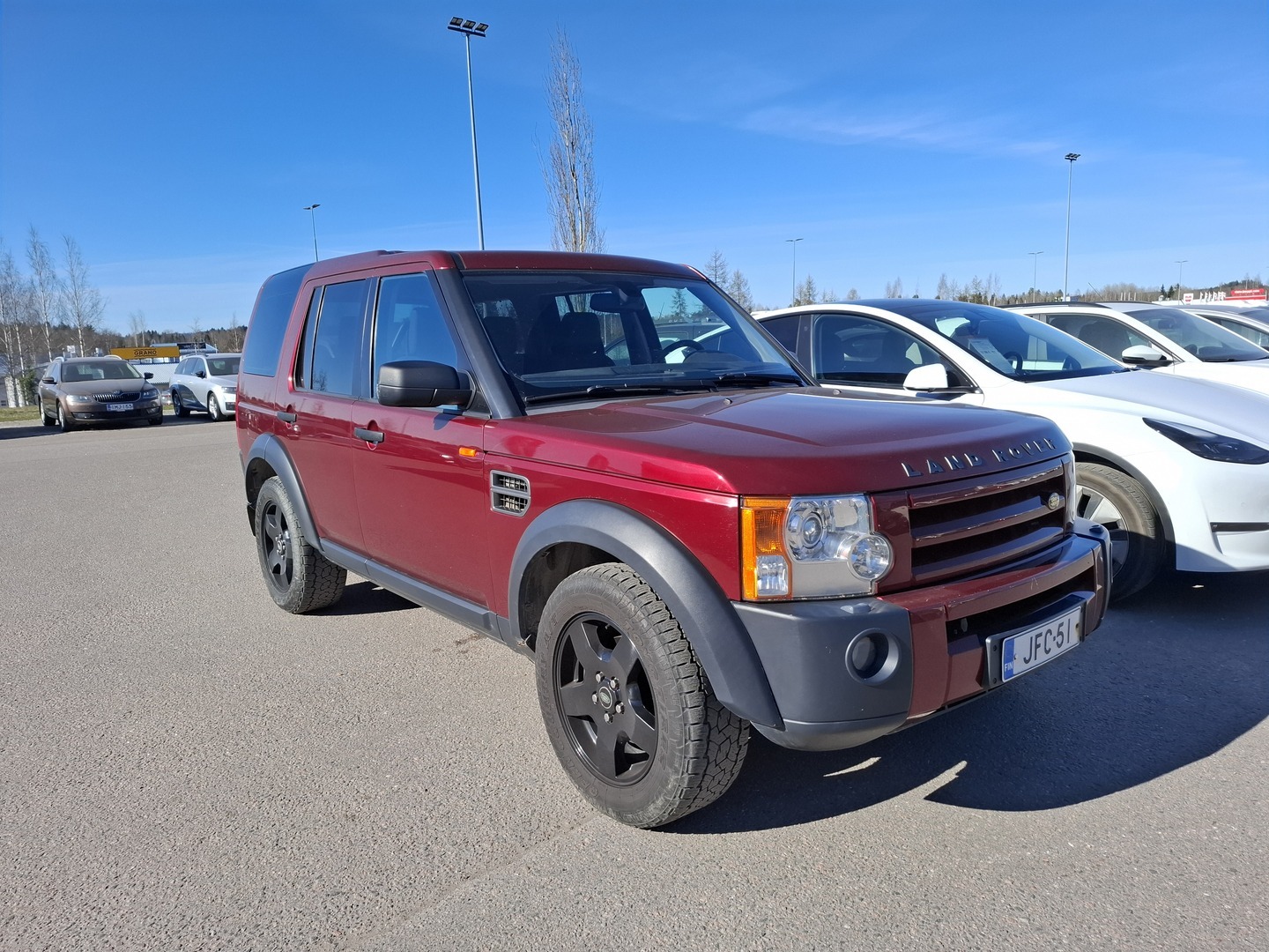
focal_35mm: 23
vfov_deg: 58.9
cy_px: 476
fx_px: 843
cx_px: 634
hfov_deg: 73.9
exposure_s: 1/1980
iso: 50
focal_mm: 5.54
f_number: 1.8
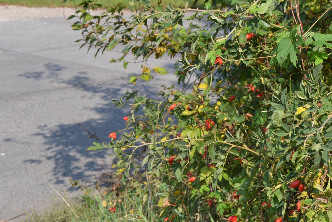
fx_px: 941
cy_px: 104
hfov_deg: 19.8
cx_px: 278
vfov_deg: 13.4
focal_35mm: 102
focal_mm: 38
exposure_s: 1/160
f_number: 6.3
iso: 100
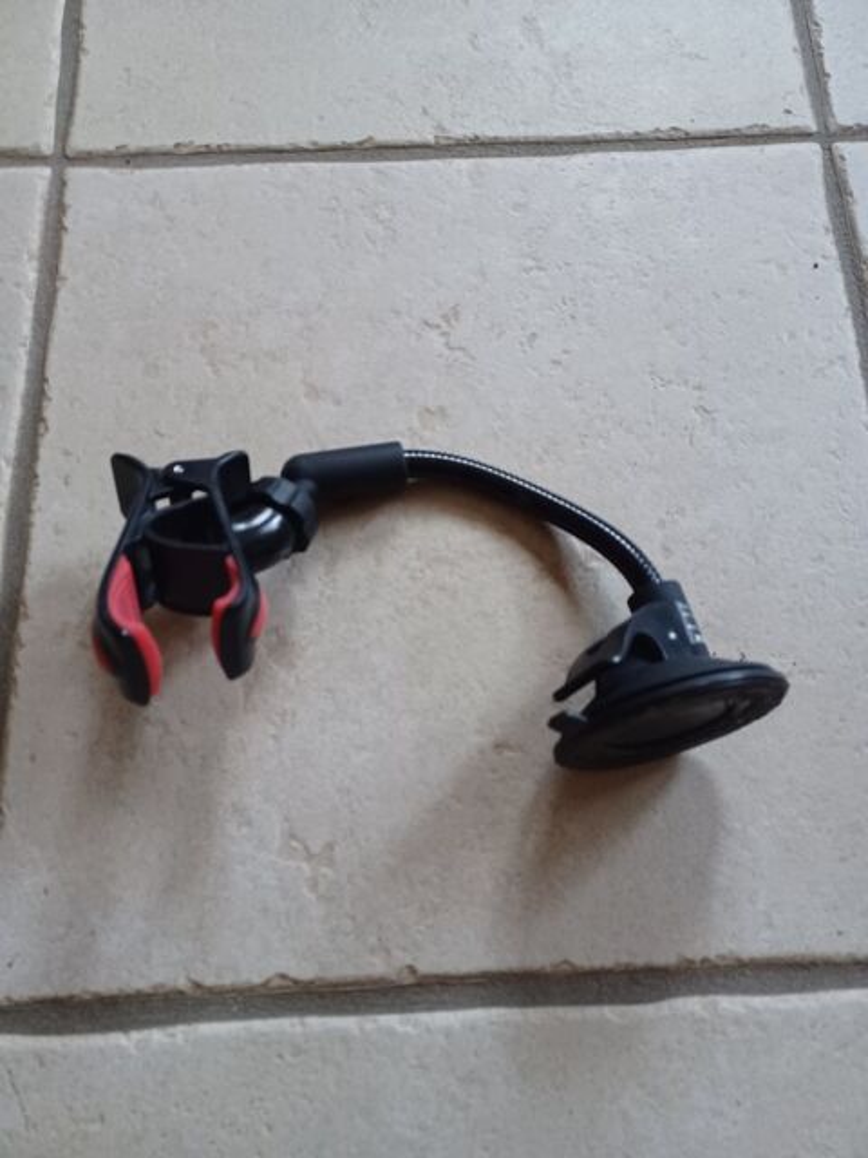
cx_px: 434
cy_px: 579
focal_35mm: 25
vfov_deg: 69.4
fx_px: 836
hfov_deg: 54.9
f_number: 1.8
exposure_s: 1/20
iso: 800
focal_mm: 4.6
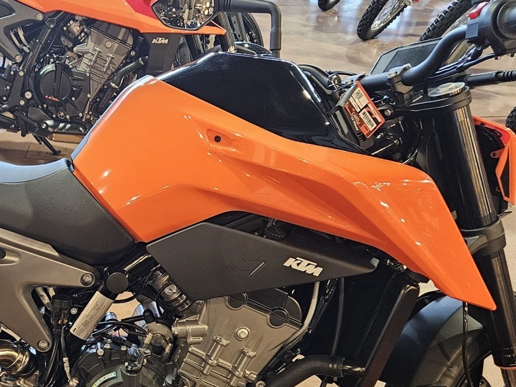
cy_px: 274
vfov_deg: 28.3
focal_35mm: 51
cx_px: 61
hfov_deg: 35.5
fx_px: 760
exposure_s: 1/40
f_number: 1.8
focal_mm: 5.4
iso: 500
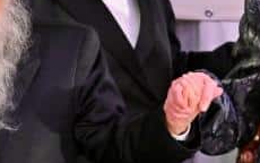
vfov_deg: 1.5
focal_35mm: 906
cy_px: -25
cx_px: 339
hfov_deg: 2.3
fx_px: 6423
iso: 800
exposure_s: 1/160
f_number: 2.8
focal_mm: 200
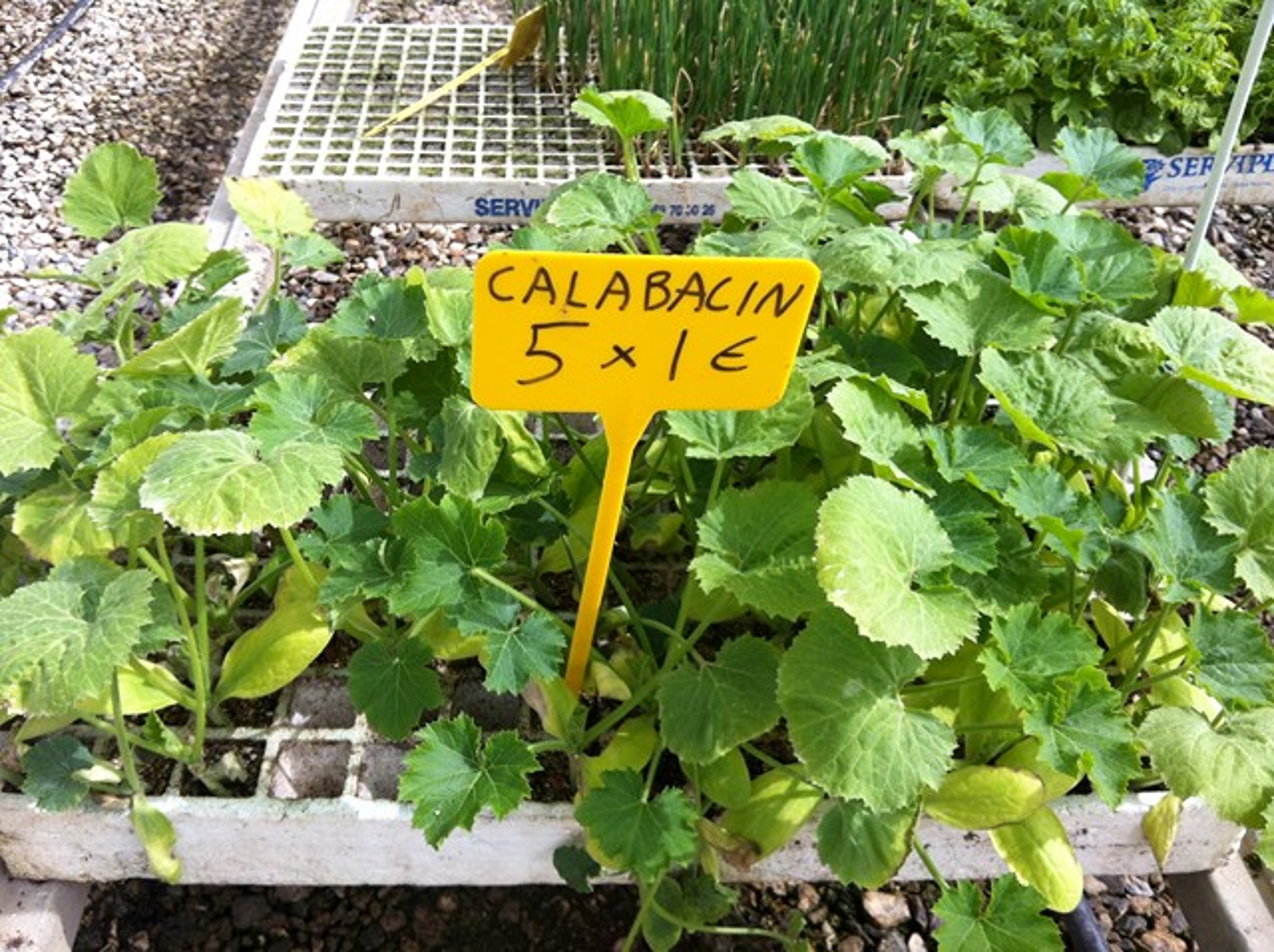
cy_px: 476
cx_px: 637
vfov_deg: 40.6
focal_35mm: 35
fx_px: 1286
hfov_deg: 52.7
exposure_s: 1/1257
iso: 80
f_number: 2.8
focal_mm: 3.85
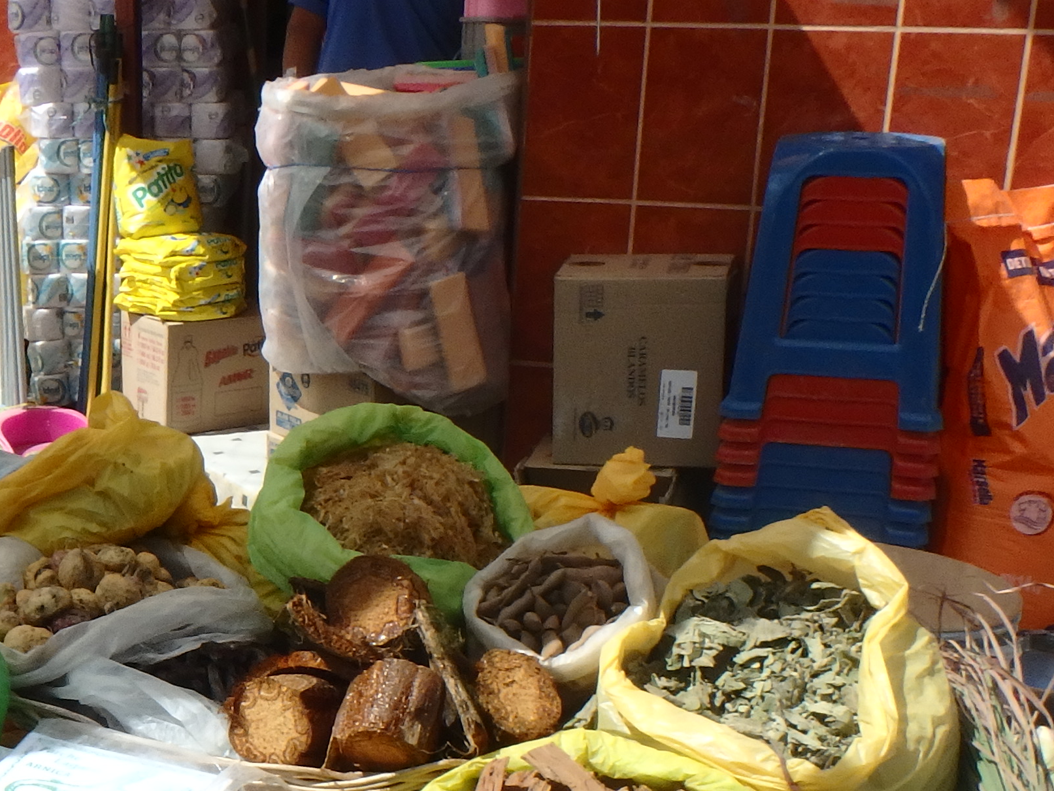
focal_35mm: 60
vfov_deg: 23.9
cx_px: 148
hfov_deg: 31.0
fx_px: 1827
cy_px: 677
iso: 125
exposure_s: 1/500
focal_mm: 3.7
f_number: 6
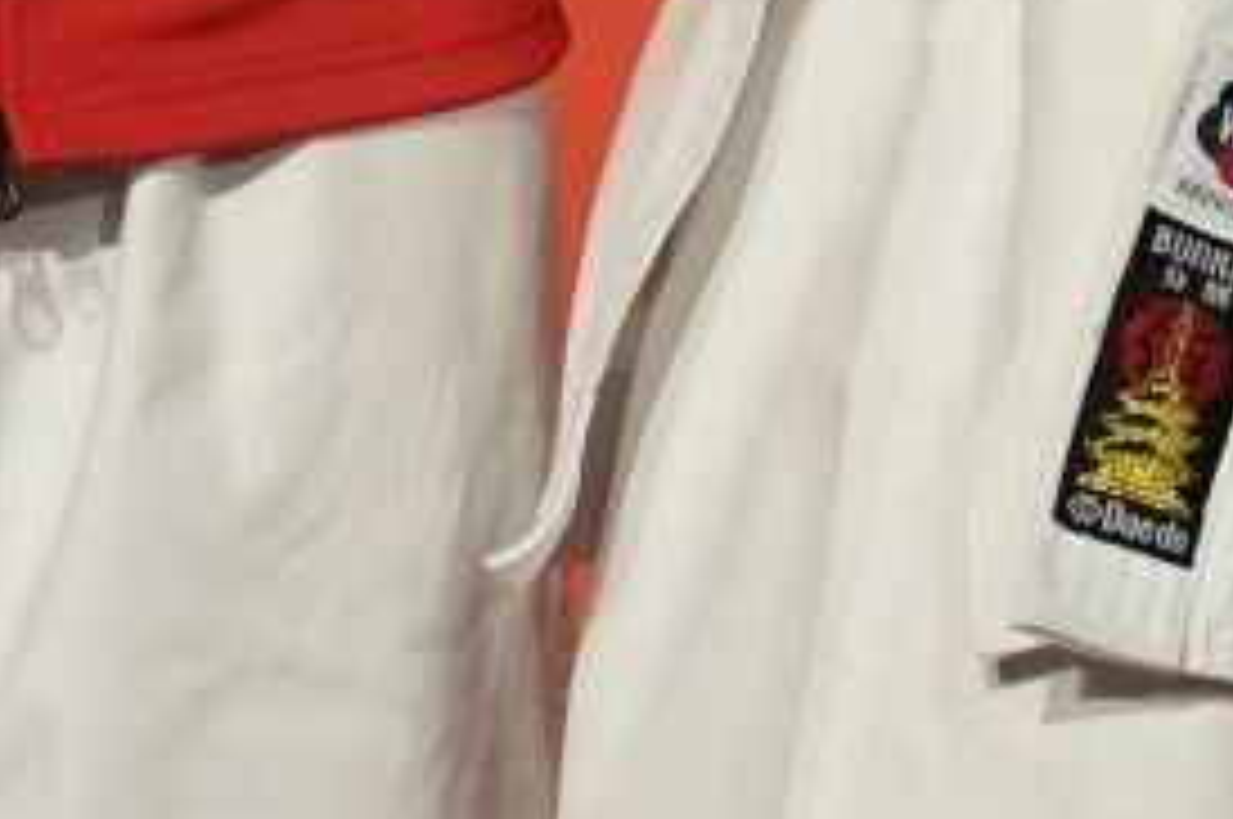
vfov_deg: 1.4
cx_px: 1953
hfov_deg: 2.2
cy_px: -1652
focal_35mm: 947
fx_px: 32396
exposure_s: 1/250
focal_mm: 144
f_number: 2.8
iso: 640
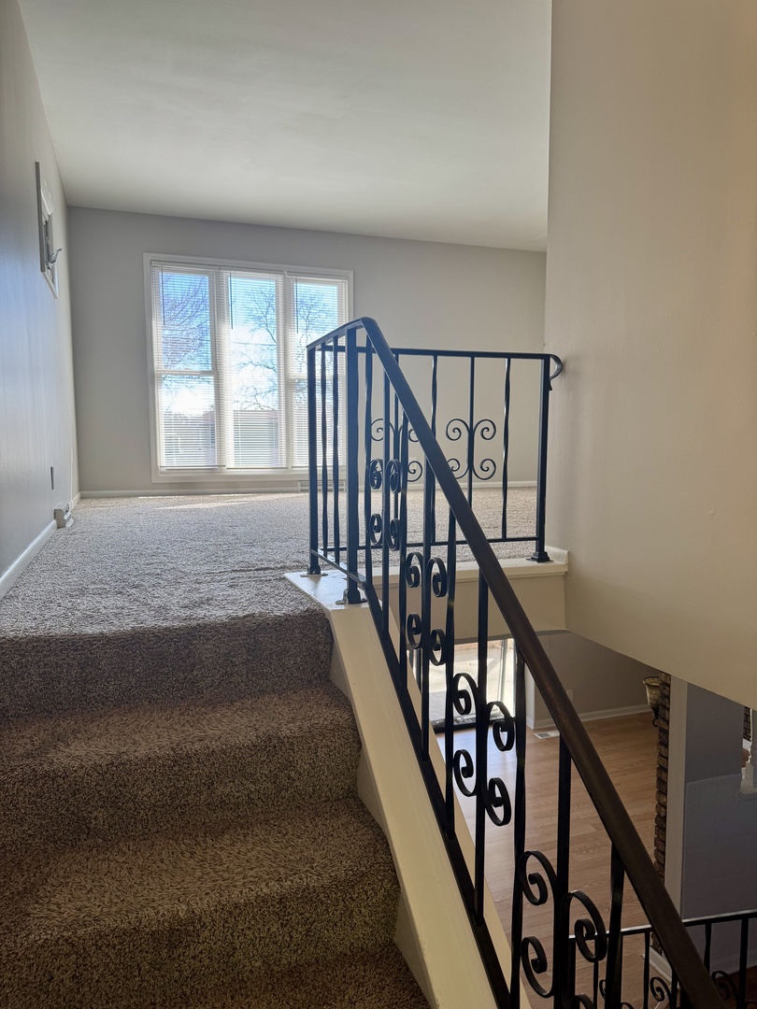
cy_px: 504
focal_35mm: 24
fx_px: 700
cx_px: 378
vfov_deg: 71.6
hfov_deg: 56.8
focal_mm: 6.76
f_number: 1.78
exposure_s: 1/182
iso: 64
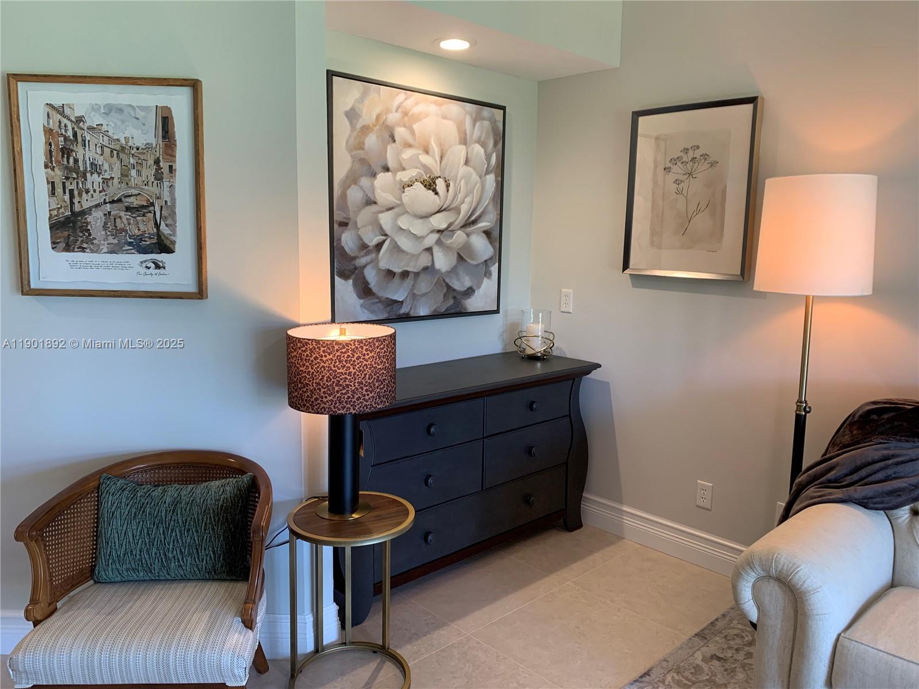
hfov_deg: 67.3
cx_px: 460
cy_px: 344
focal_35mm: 26
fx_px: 690
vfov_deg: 53.1
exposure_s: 1/60
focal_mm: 4.25
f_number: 1.8
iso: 100
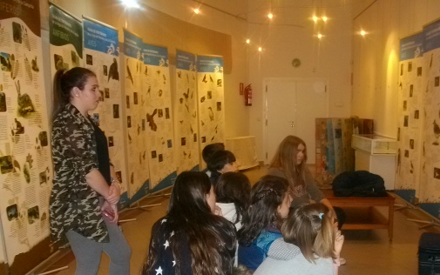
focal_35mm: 43
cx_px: 278
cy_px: 207
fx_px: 516
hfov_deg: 45.8
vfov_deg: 29.4
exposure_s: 1/40
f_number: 2.9
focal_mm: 5.7
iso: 232
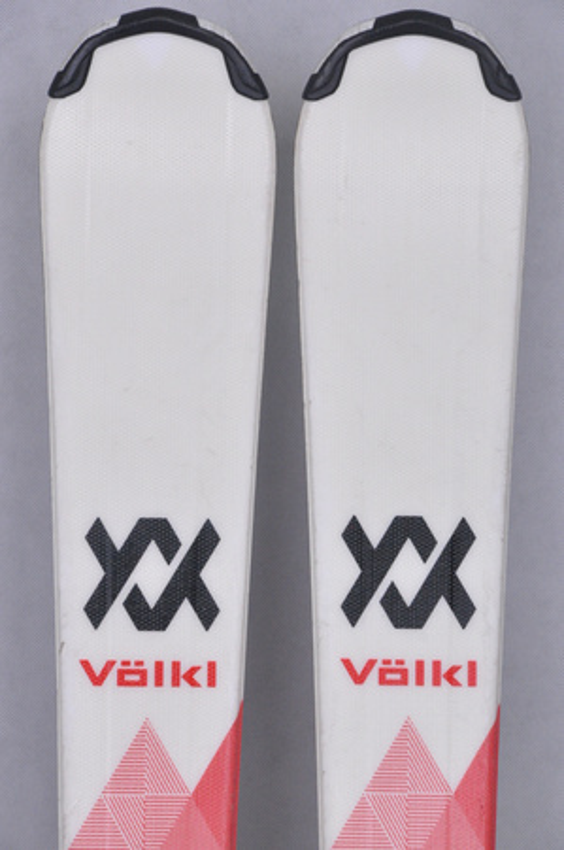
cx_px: 282
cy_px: 425
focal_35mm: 158
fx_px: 3710
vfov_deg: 13.1
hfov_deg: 8.7
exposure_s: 1/125
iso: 3200
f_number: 9.5
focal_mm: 105
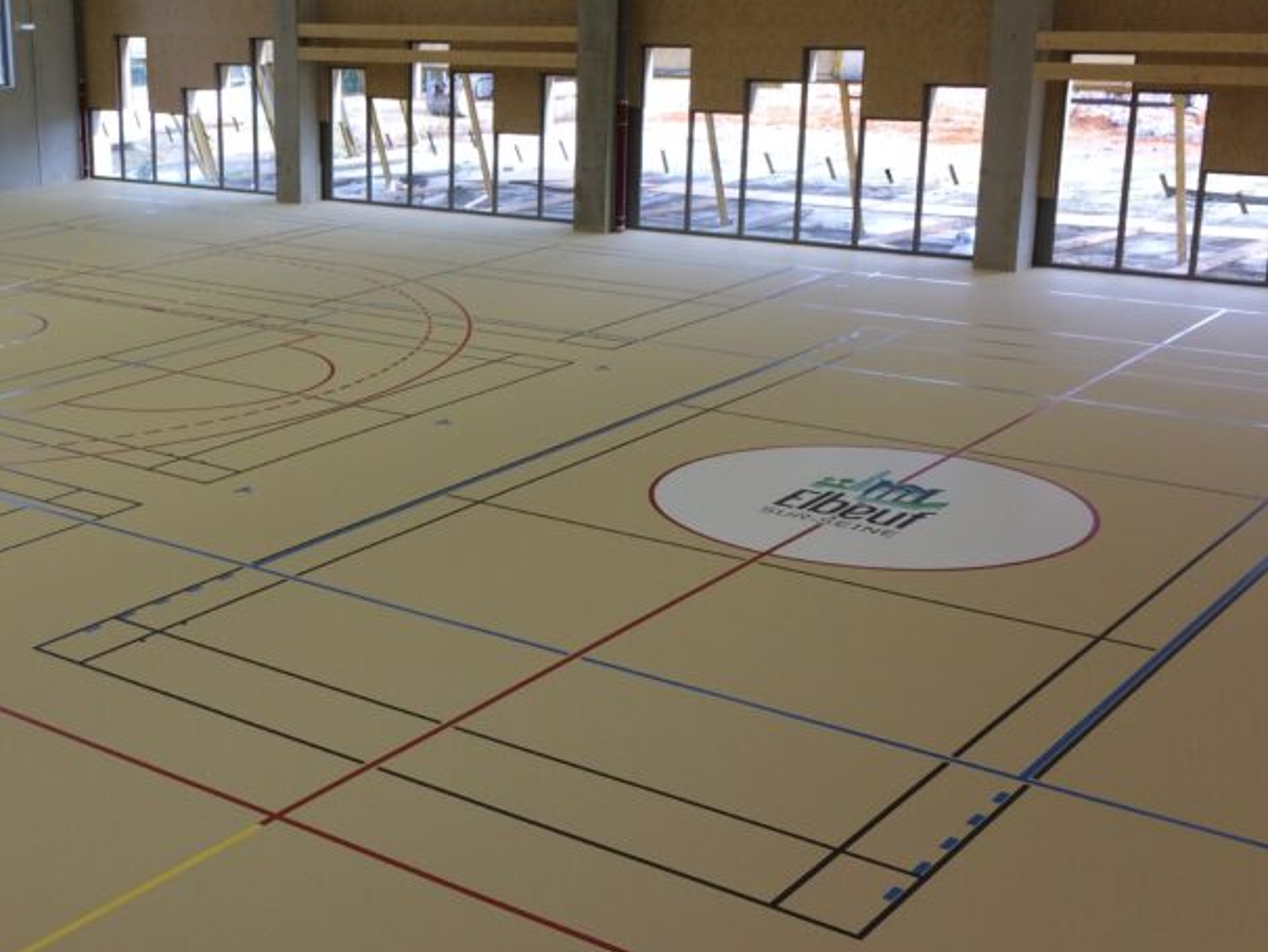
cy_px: 435
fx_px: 1796
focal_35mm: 49
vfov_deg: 29.7
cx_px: 264
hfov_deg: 37.6
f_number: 2.2
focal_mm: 4.15
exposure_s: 1/100
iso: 40
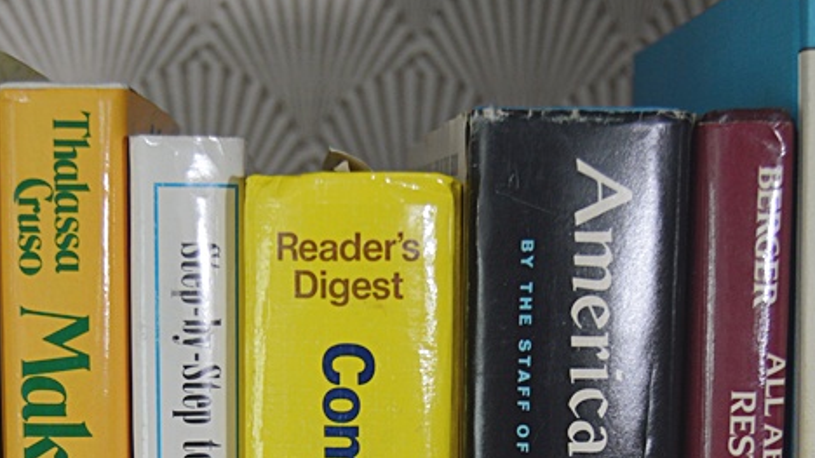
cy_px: 574
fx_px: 1666
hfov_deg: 27.5
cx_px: 364
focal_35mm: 77
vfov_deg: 15.0
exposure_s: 1/60
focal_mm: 23
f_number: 3.8
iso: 400
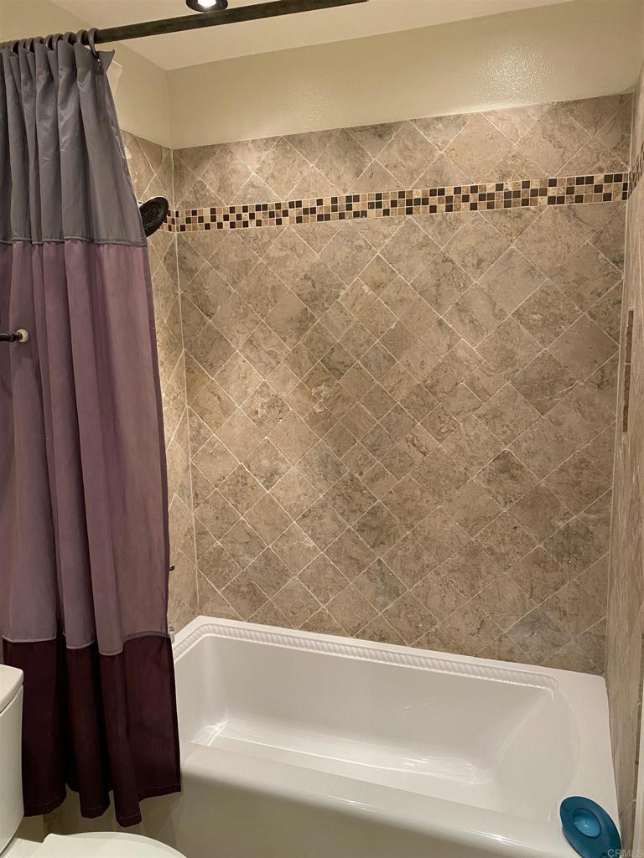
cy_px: 429
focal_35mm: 26
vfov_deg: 67.3
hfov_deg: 53.1
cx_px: 322
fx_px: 645
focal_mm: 4.25
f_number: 1.8
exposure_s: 1/60
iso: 160
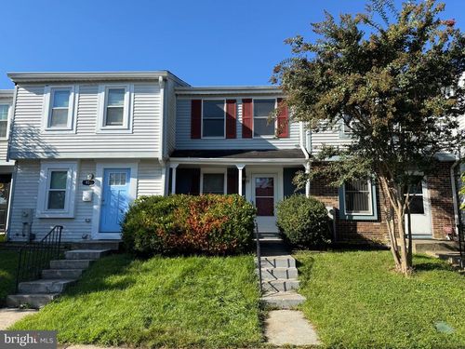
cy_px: 174
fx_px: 322
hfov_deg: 71.6
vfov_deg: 56.8
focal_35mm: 24
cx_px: 232
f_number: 1.78
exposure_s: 1/2506
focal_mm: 6.76
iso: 80
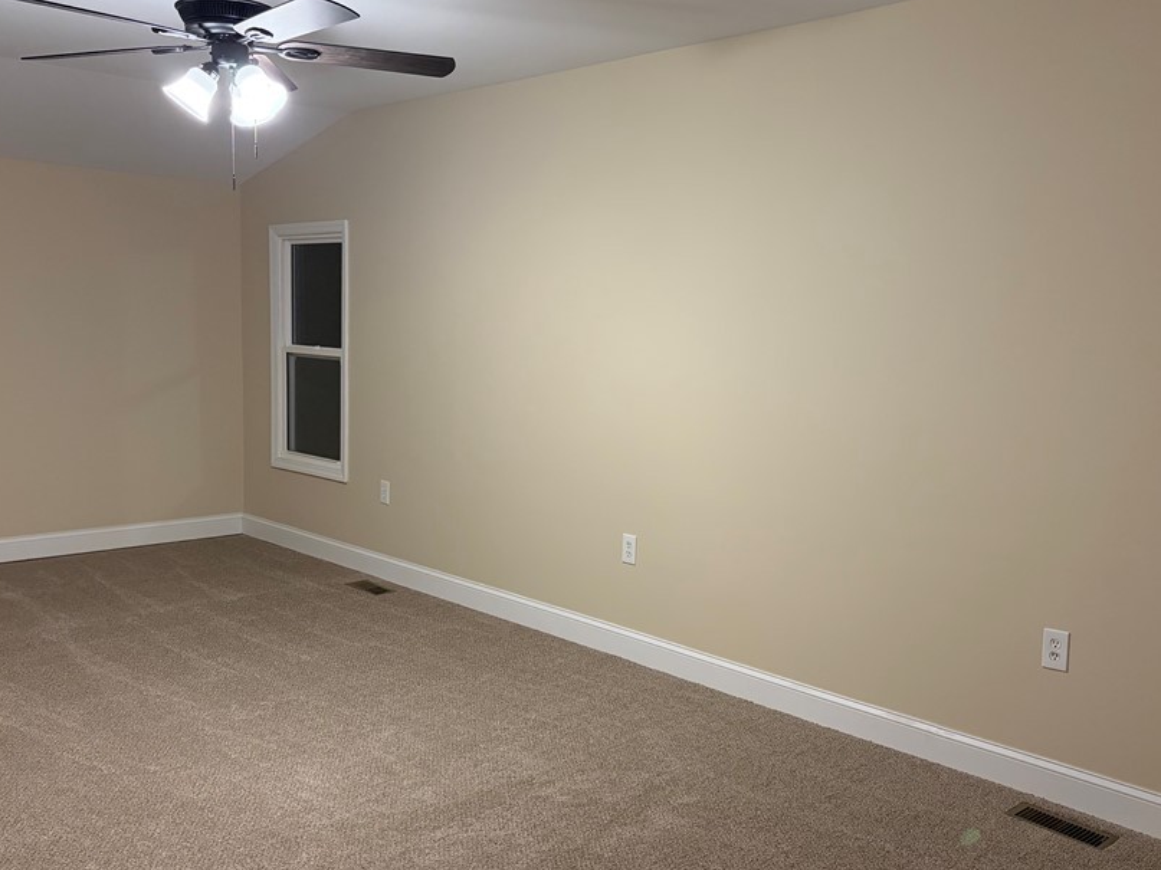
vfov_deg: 42.9
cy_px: 460
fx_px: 1107
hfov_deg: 55.3
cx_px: 611
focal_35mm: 33
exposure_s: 1/60
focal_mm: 5.96
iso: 200
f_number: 1.6
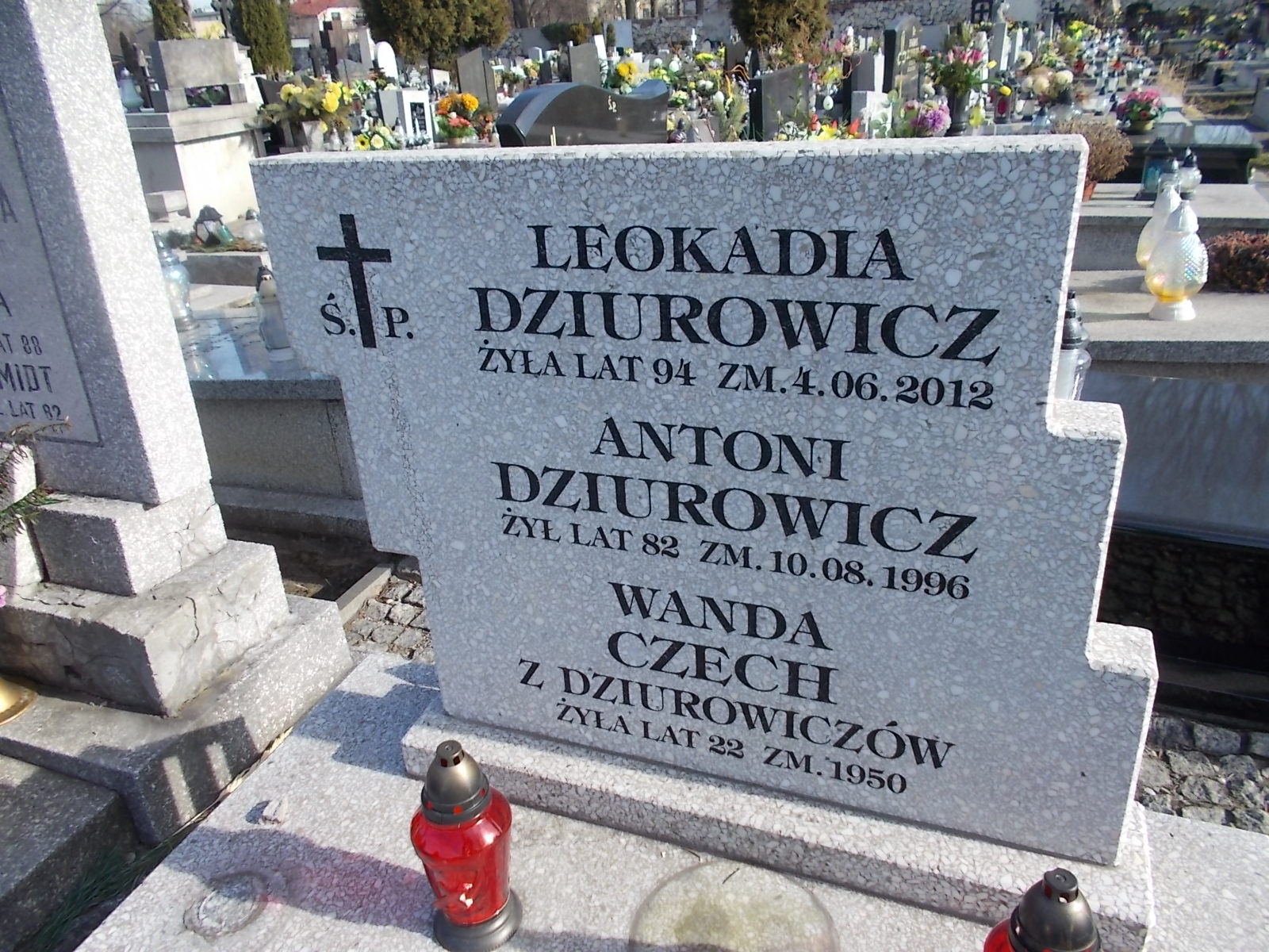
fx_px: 953
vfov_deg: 53.1
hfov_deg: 67.3
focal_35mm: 26
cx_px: 634
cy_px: 476
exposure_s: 1/500
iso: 80
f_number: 3.2
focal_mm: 4.6
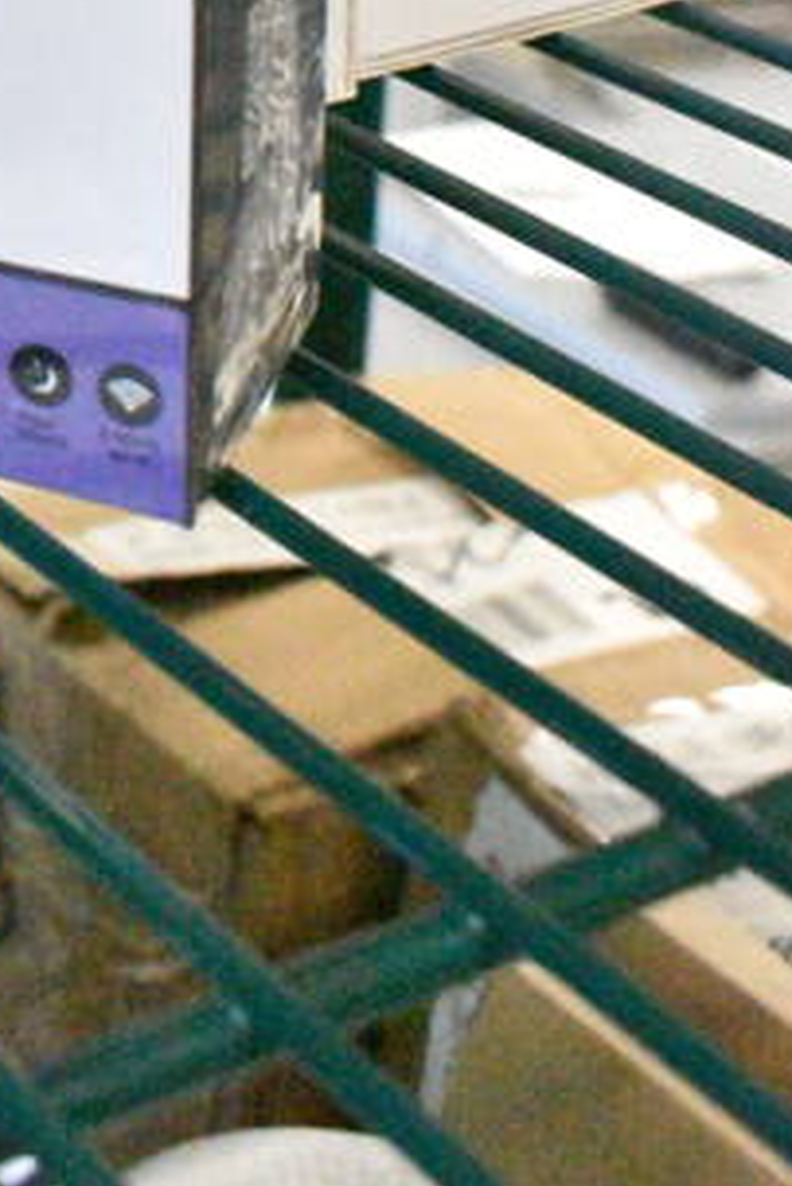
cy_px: -560
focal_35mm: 99
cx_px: -367
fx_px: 3263
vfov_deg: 18.4
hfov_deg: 13.1
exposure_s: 1/250
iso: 25600
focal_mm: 22
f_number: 8
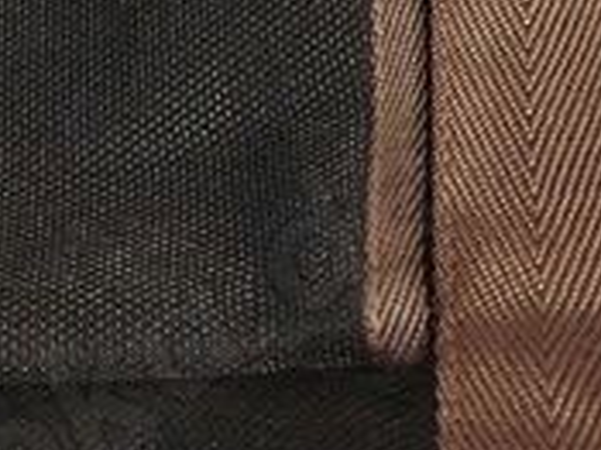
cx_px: 529
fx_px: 2377
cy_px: -436
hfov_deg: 14.3
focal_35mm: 137
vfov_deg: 10.0
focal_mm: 5.31
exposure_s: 1/25
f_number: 1.7
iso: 320
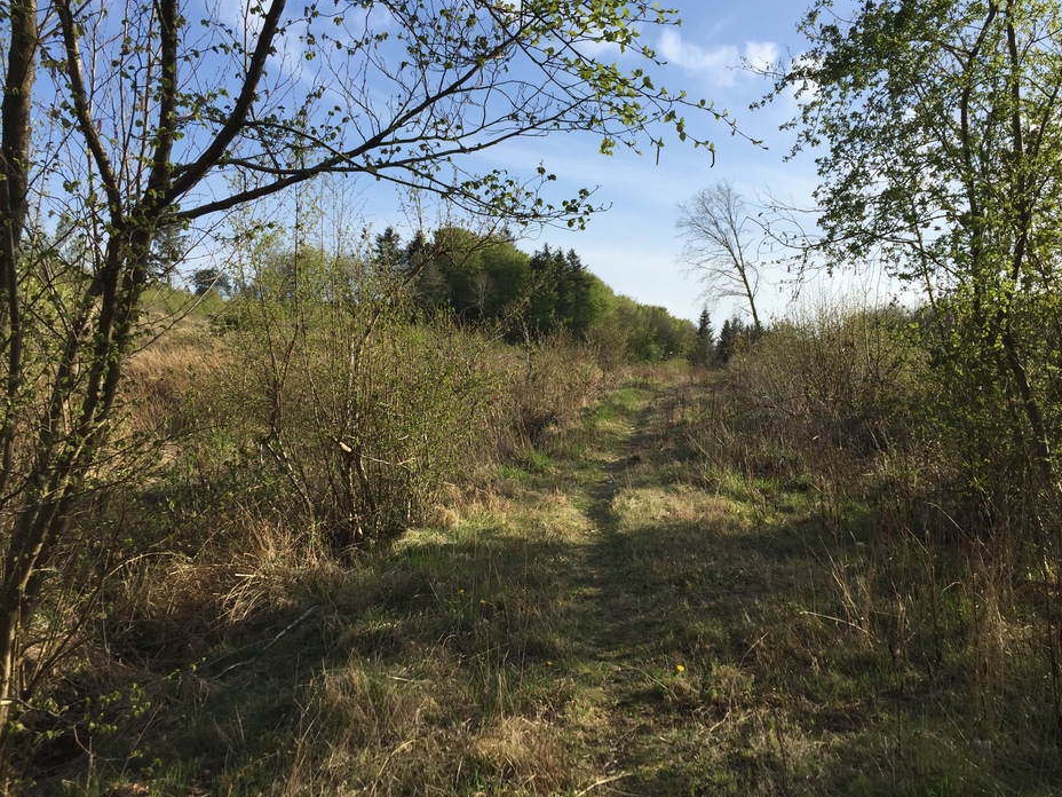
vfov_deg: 44.1
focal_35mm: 32
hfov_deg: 56.7
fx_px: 982
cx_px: 577
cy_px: 373
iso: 32
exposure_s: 1/1721
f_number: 2.2
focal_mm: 4.15
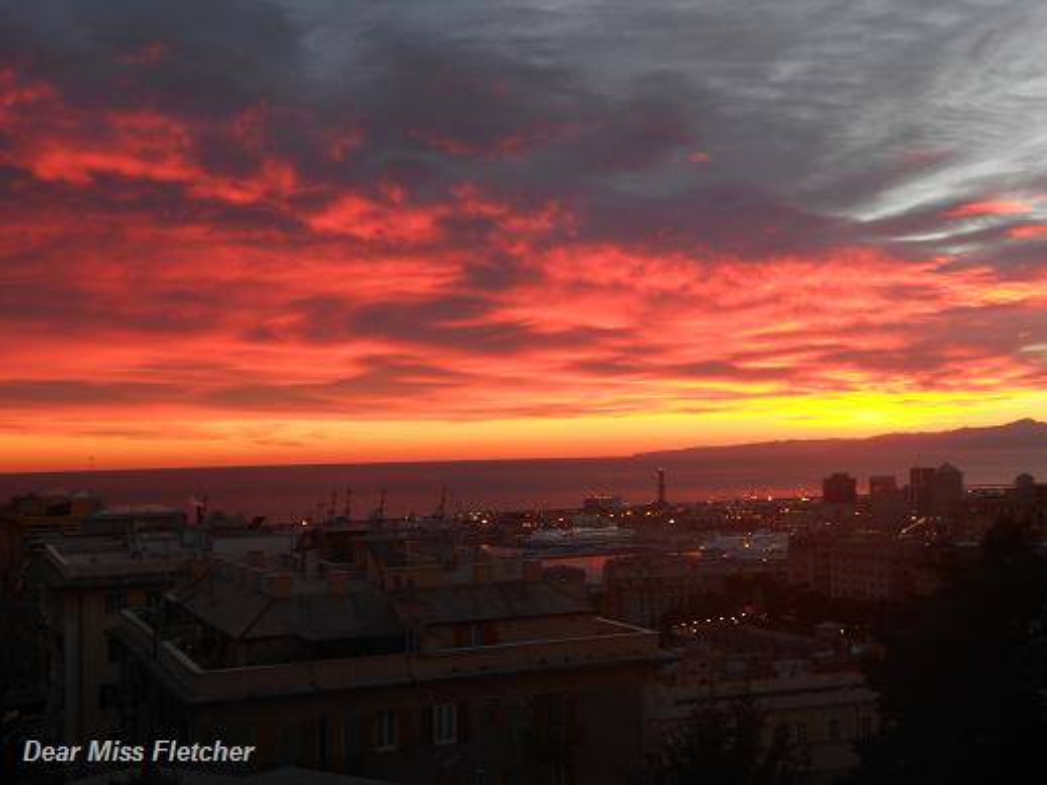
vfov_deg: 33.6
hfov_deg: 43.9
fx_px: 1300
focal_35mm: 43
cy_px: 392
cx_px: 524
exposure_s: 1/20
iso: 80
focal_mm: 7.7
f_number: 4.2
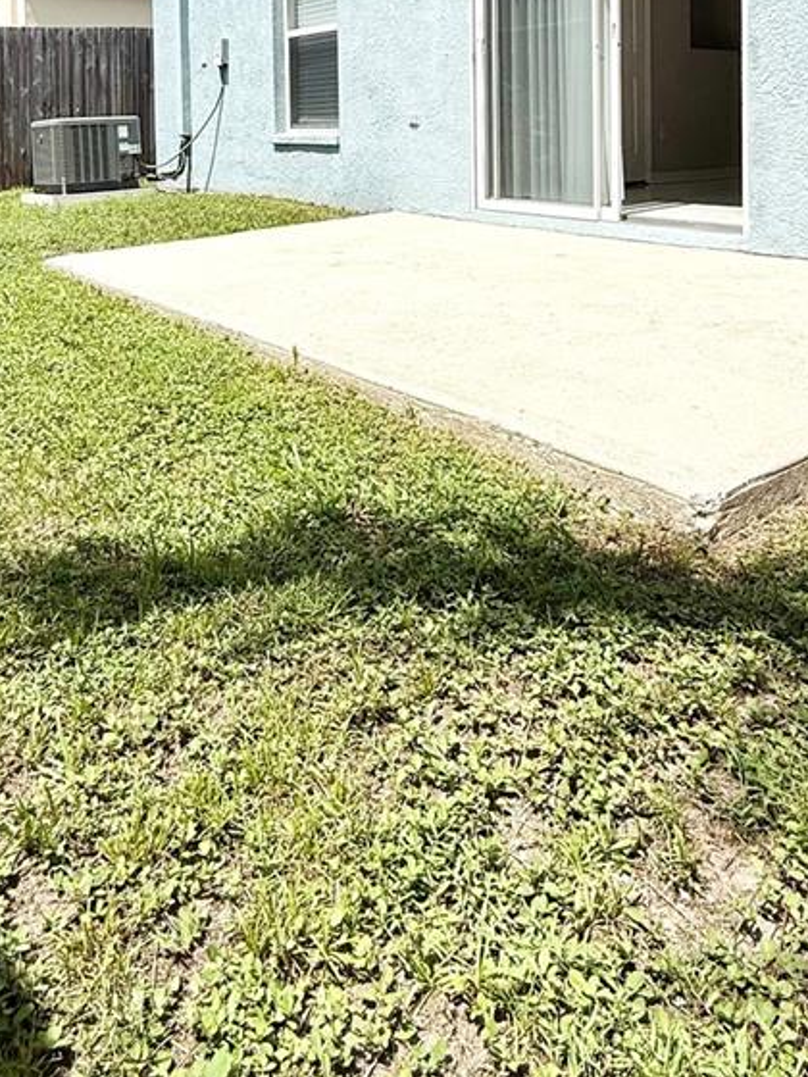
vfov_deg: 53.8
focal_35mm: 30
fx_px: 934
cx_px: 360
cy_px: 146
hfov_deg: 46.7
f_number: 2.2
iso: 50
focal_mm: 2.22
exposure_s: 1/3891
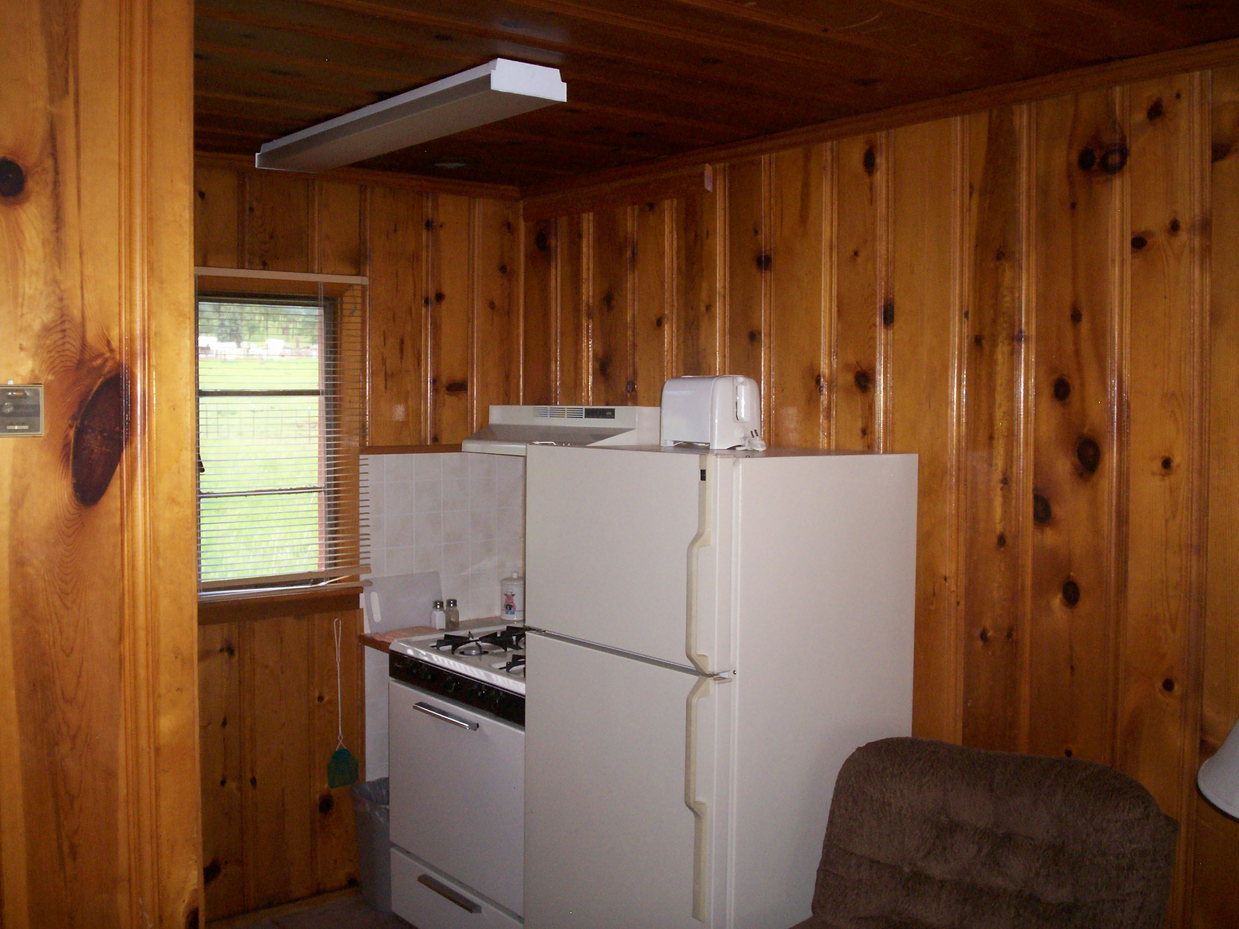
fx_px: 1289
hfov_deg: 51.4
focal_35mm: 36
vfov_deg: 39.7
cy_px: 464
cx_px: 620
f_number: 4.5
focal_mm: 5.9
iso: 140
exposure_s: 1/64
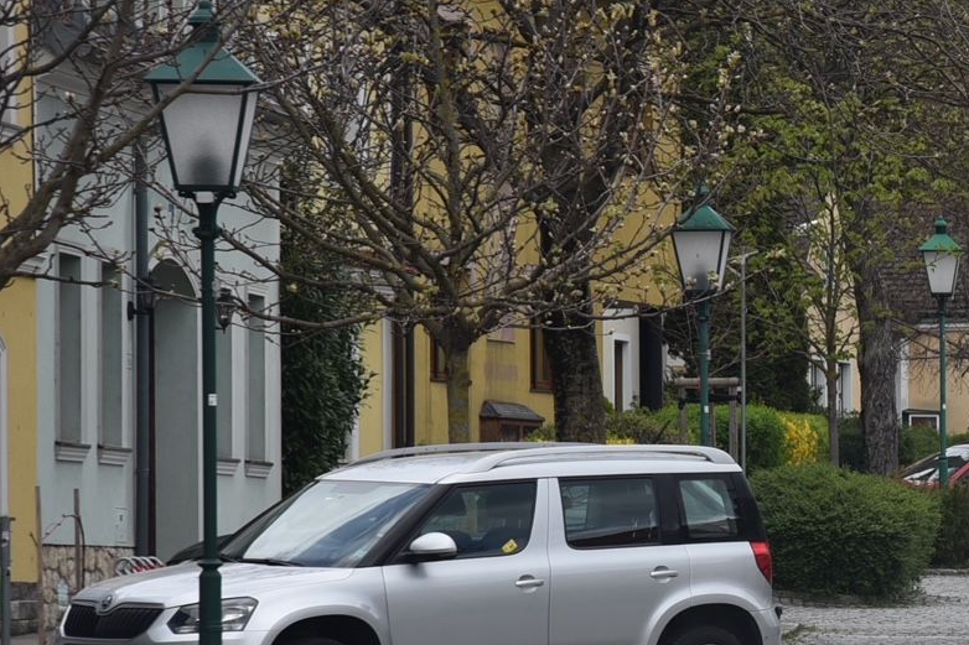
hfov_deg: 6.7
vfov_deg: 4.5
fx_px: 8154
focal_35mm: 303
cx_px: 1390
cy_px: 438
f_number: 9
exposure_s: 1/320
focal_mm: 105
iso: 200
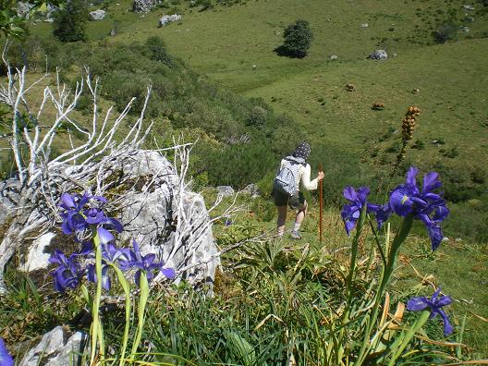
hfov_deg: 49.0
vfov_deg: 37.7
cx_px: 244
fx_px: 536
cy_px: 183
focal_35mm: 38
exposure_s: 1/320
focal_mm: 6.3
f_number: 4.6
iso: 64
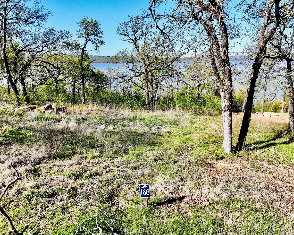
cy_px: 119
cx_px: 145
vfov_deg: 54.9
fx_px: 226
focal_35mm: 26
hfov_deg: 66.0
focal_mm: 12.29
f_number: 2.8
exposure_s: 1/1250
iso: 100
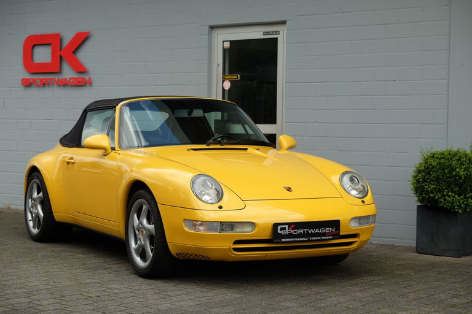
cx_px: 236
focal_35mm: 83
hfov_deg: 24.5
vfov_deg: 16.5
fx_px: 1088
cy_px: 157
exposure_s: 1/300
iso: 200
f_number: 5.6
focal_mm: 55
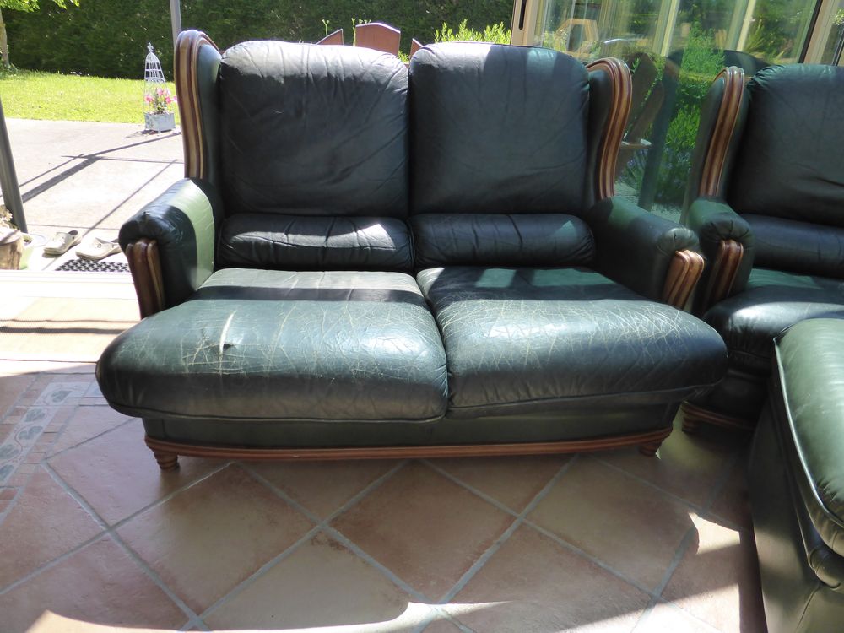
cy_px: 316
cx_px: 422
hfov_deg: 69.4
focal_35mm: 25
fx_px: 610
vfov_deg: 54.9
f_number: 3.3
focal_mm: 4.3
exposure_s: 1/320
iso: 200
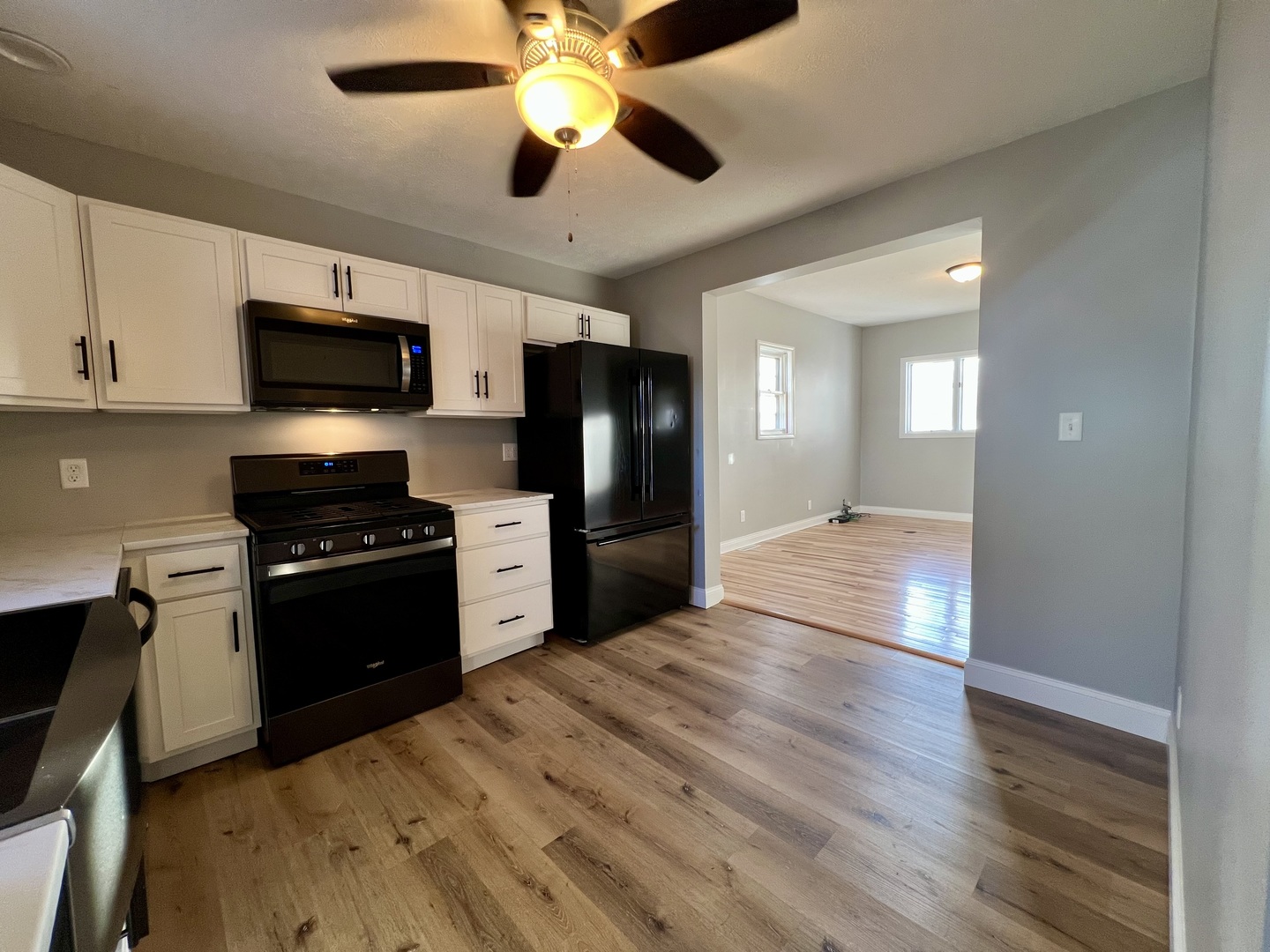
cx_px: 635
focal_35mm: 13
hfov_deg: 106.2
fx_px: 477
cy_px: 476
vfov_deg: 89.9
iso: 160
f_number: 1.8
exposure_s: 1/60
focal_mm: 1.57
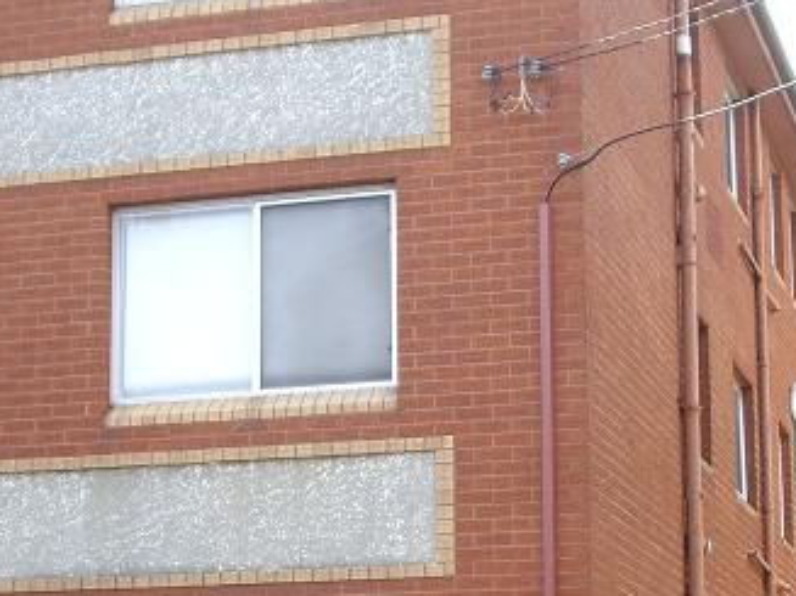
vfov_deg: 13.9
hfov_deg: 18.6
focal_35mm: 106
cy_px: 499
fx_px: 2437
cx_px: 424
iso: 100
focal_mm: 7.9
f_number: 2.8
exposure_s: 1/160
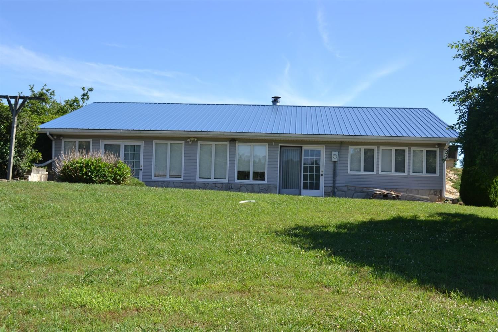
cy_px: 166
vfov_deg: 34.2
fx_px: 539
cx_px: 249
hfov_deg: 49.6
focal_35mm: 39
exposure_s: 1/200
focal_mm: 26
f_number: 7.1
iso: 100
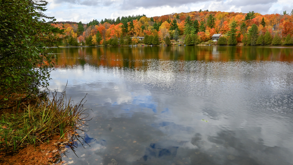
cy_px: 76
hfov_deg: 69.8
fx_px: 210
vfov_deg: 42.9
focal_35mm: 27
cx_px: 157
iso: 100
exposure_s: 1/80
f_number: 11
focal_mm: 16
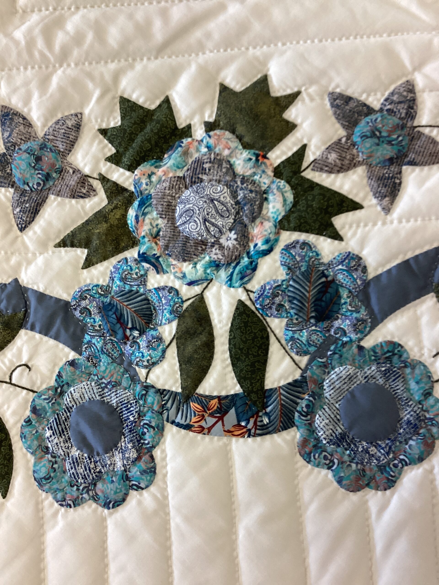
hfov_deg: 45.4
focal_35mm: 31
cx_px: 220
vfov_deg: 58.4
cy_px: 292
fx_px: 524
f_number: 2.4
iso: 80
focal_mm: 3.3
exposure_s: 1/60
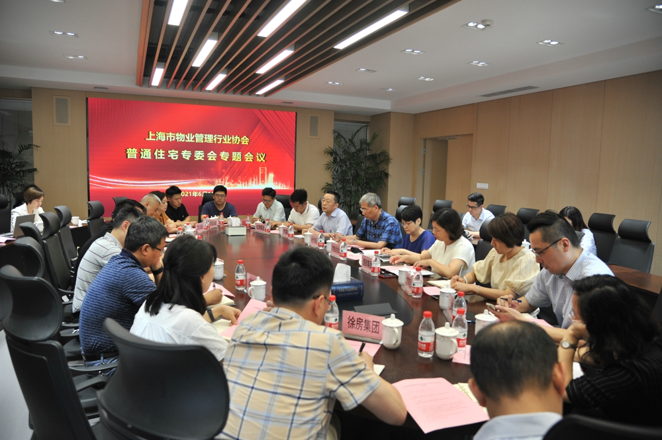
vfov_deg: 53.1
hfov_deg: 73.8
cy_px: 220
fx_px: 441
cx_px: 331
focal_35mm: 24
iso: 640
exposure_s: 1/100
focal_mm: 24
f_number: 4
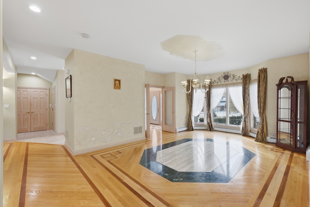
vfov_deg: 77.3
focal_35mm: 15
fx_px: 129
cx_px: 155
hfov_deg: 100.4
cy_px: 104
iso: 800
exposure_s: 1/500
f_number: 7.1
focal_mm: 10
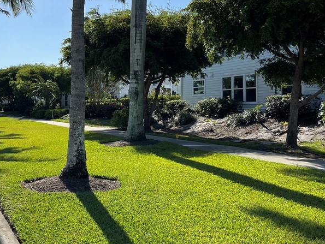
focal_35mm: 43
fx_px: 404
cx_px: 97
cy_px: 92
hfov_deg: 42.9
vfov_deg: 33.5
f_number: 1.6
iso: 32
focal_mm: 5.1
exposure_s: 1/4717
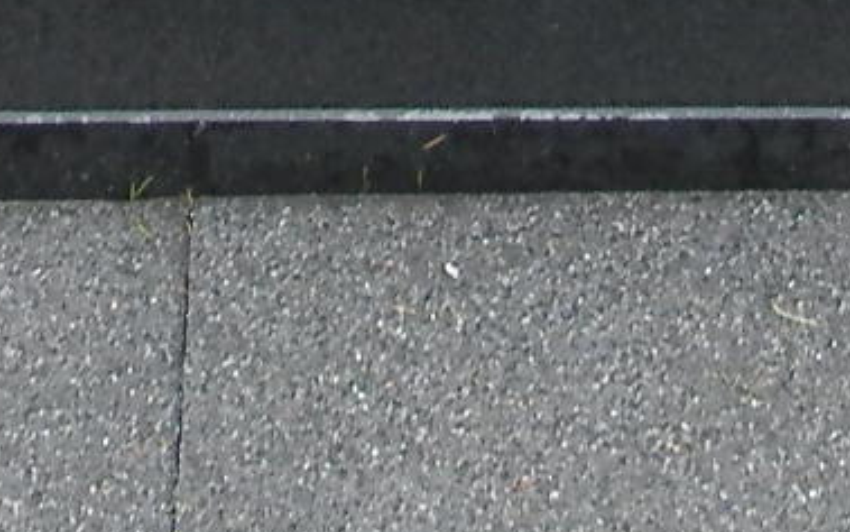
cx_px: 433
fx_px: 4147
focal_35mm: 179
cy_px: -1122
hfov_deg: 11.7
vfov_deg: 6.6
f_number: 3.1
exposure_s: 1/40
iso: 80
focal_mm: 4.5
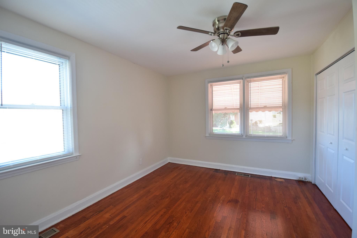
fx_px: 149
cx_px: 178
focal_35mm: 15
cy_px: 119
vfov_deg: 77.3
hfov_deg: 100.4
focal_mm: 10
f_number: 4
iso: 500
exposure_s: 1/60
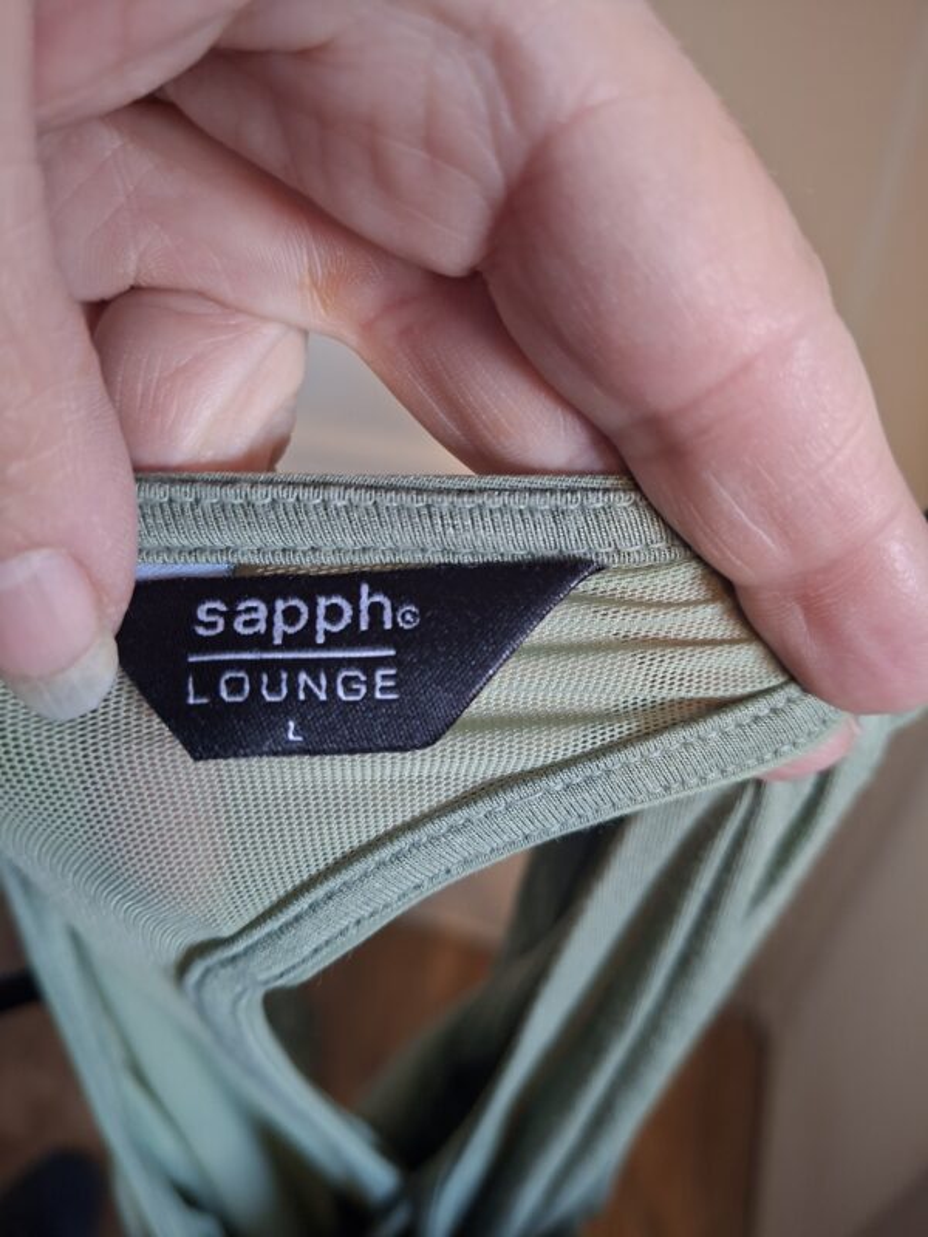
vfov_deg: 73.9
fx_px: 822
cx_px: 464
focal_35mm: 23
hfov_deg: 58.9
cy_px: 618
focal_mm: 5.54
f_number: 1.8
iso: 400
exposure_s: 1/24
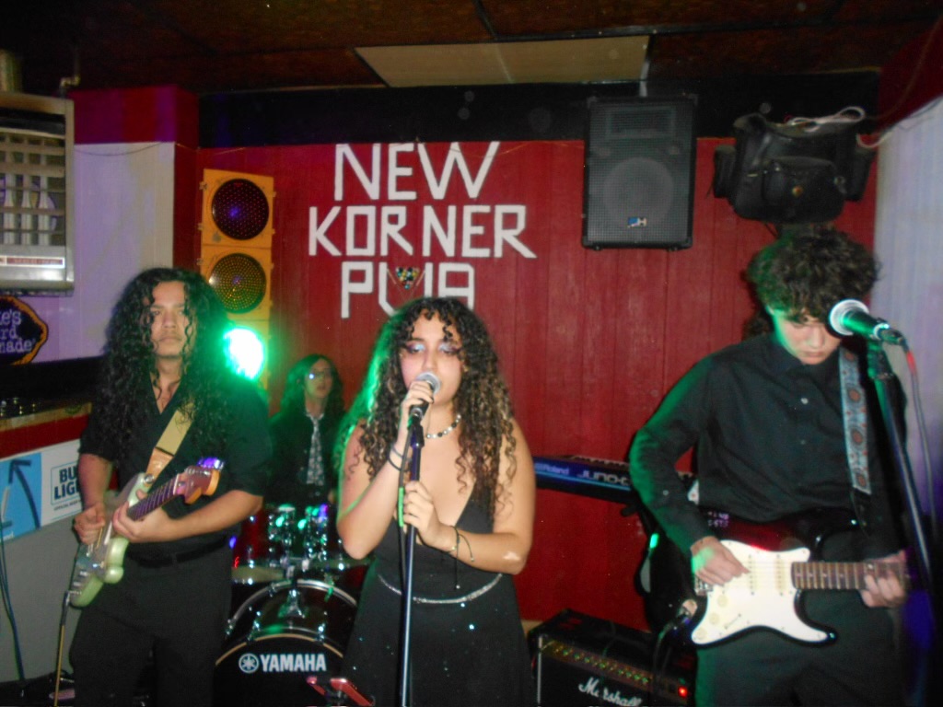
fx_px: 708
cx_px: 472
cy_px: 354
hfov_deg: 67.3
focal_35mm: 26
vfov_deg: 53.1
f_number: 3.2
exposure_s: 1/25
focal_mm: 4.6
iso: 560
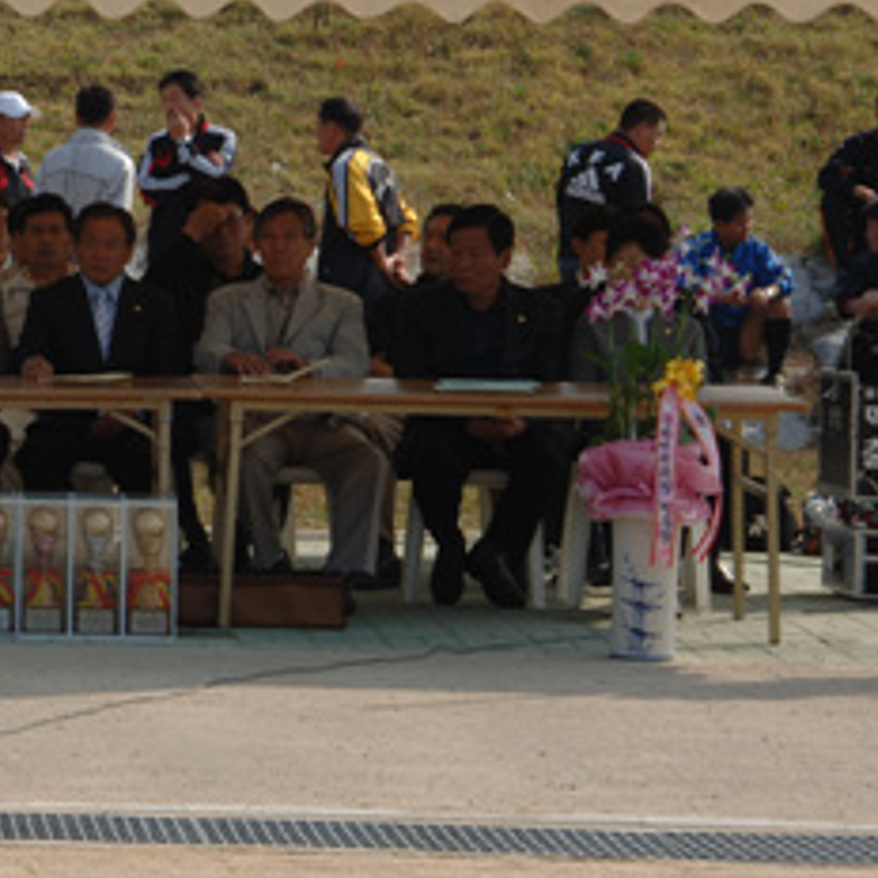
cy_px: 221
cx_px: -371
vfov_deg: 8.7
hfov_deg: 8.6
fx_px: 5739
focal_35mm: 200
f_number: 11
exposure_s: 1/125
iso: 100
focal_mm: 52
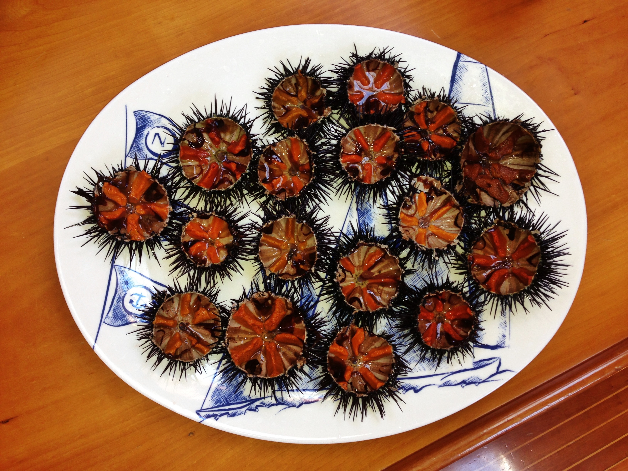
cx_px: 314
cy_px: 236
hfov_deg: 55.4
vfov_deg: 42.9
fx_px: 599
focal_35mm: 33
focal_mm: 4.13
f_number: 2.4
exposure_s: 1/41
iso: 50
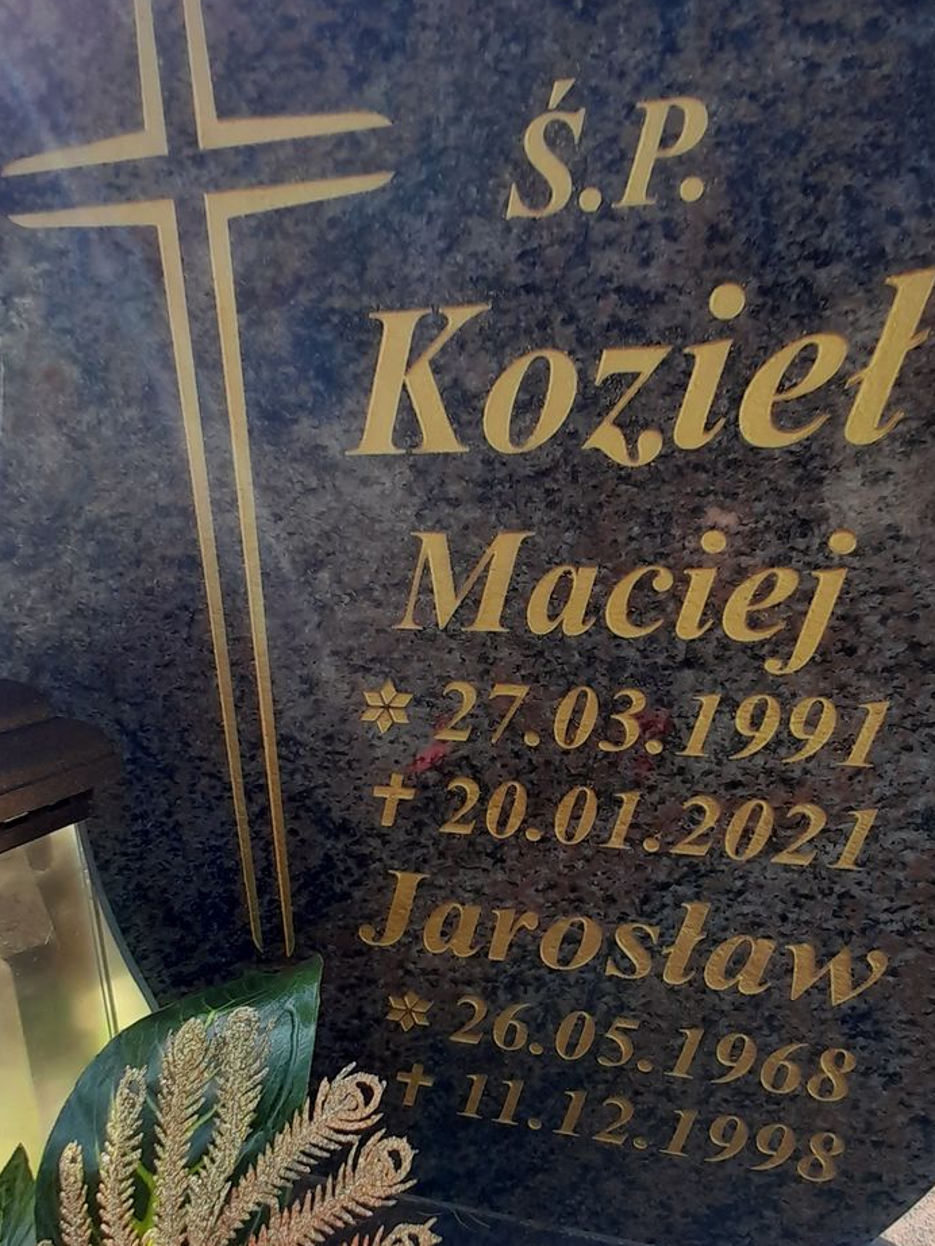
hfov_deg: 58.6
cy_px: 697
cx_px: 536
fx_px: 828
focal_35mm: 23
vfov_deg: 73.6
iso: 40
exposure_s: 1/293
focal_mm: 1.42
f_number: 2.2
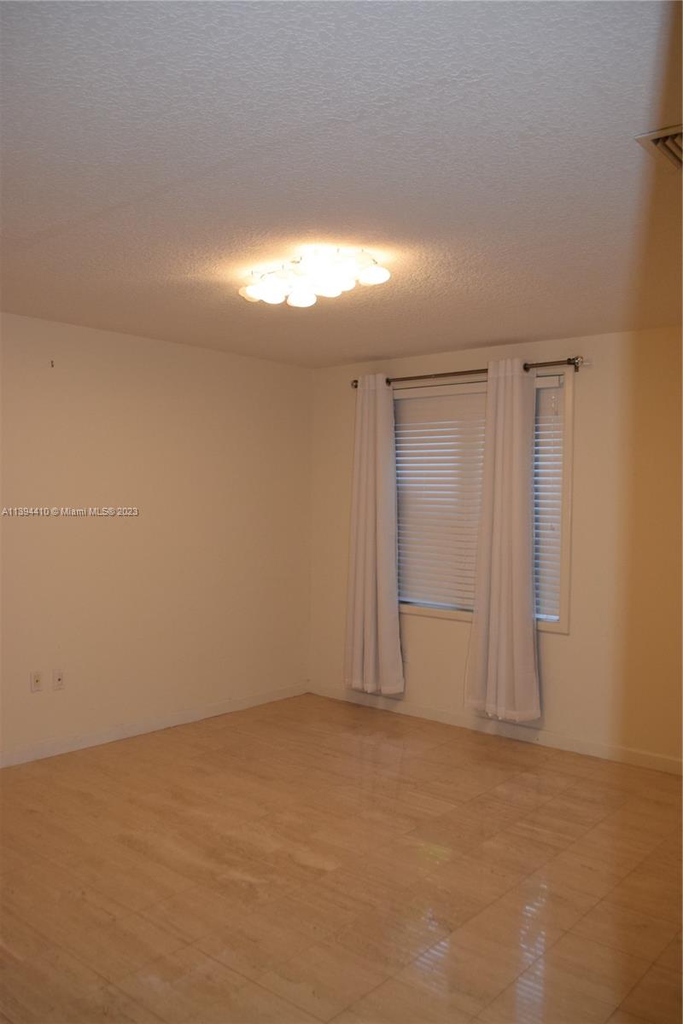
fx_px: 768
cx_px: 342
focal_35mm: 27
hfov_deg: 47.9
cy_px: 512
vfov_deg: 67.4
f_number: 5.6
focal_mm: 18
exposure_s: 1/125
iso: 800
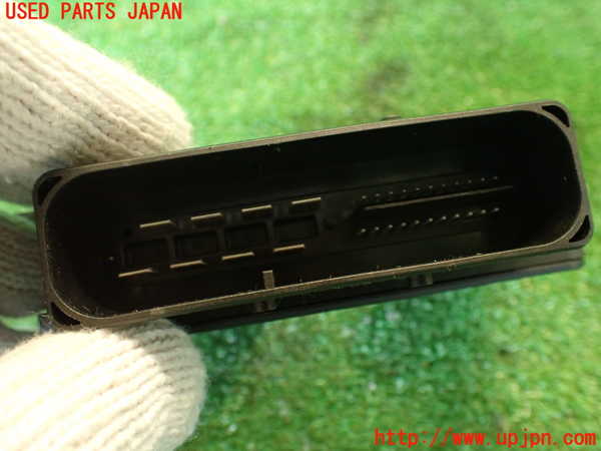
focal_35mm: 32
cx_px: 300
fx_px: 556
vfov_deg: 44.2
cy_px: 226
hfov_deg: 56.8
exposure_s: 1/30
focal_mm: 5.79
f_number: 2.4
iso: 640
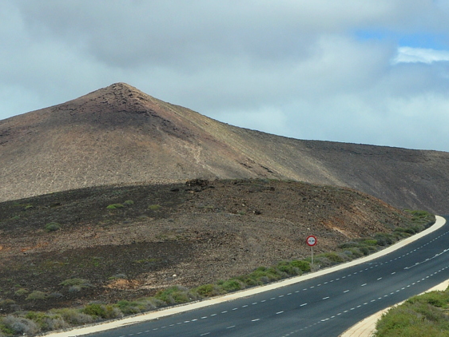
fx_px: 1596
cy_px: 195
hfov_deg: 15.9
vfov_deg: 12.1
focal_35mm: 123
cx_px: 331
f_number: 18
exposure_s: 1/200
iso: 400
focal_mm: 40
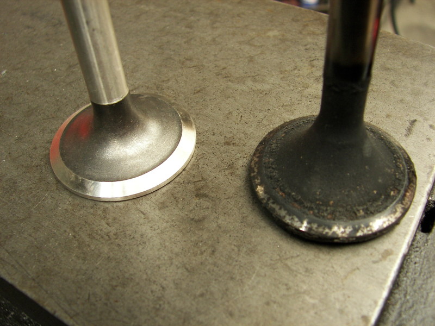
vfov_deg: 39.7
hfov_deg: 51.4
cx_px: 218
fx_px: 452
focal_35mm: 36
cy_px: 163
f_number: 2.8
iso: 80
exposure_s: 1/30
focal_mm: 6
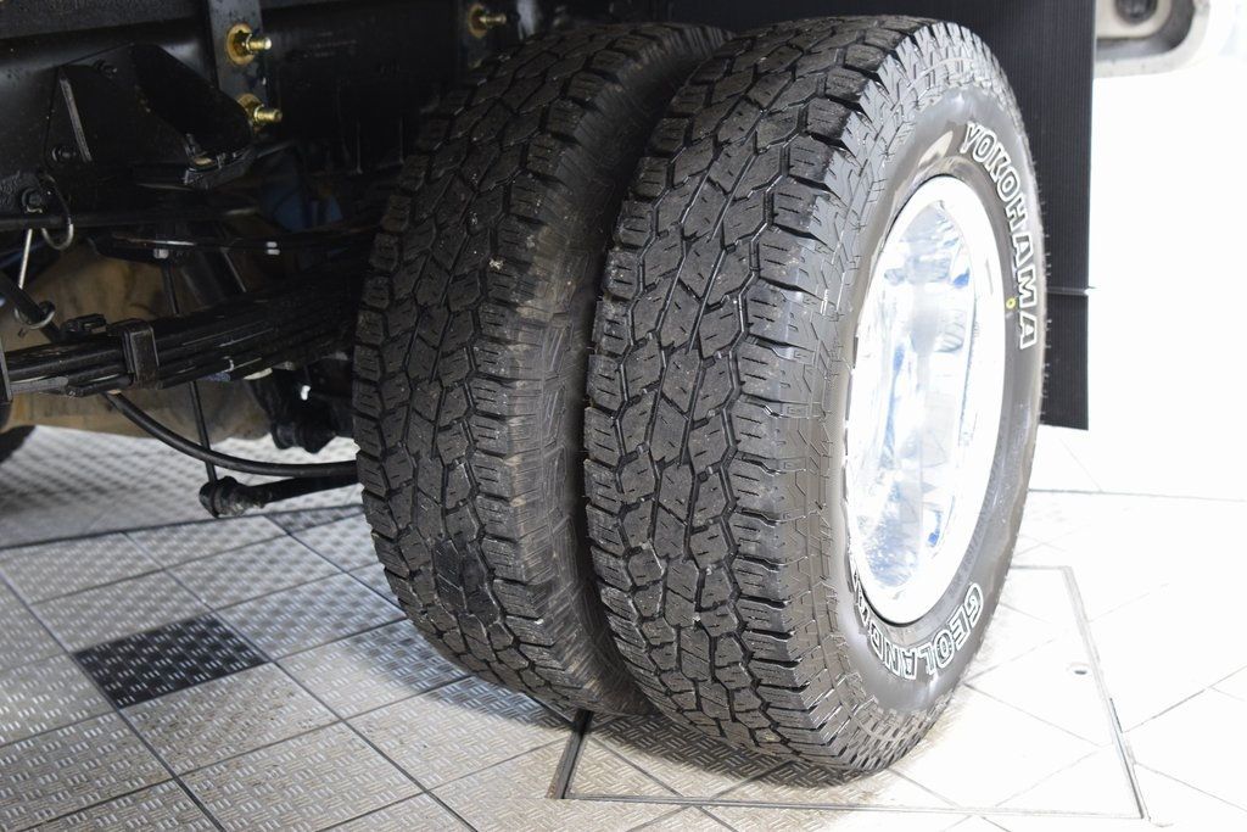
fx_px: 1507
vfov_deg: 30.9
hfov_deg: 45.0
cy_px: 416
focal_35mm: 44
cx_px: 624
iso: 1600
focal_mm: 29
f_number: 3.2
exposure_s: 1/15
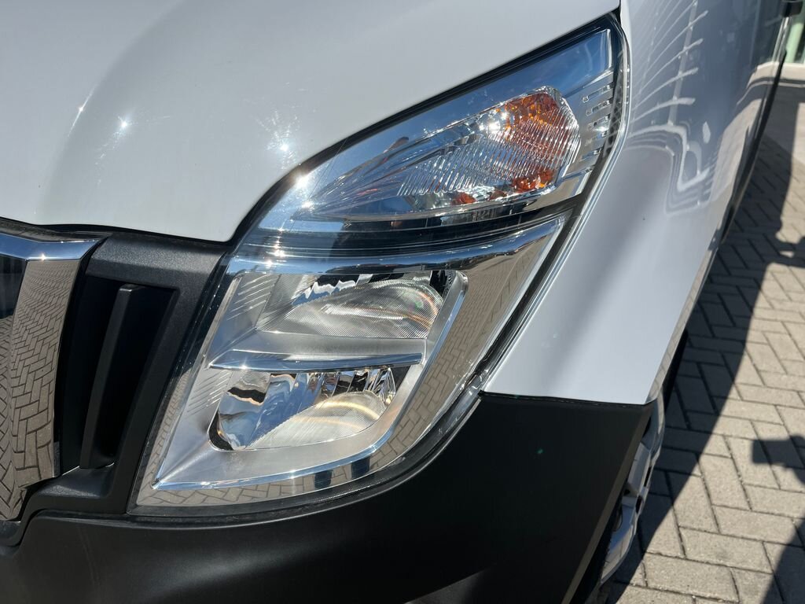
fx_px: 605
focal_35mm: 26
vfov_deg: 53.1
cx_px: 402
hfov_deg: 67.3
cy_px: 302
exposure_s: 1/7353
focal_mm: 5.1
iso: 50
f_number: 1.6
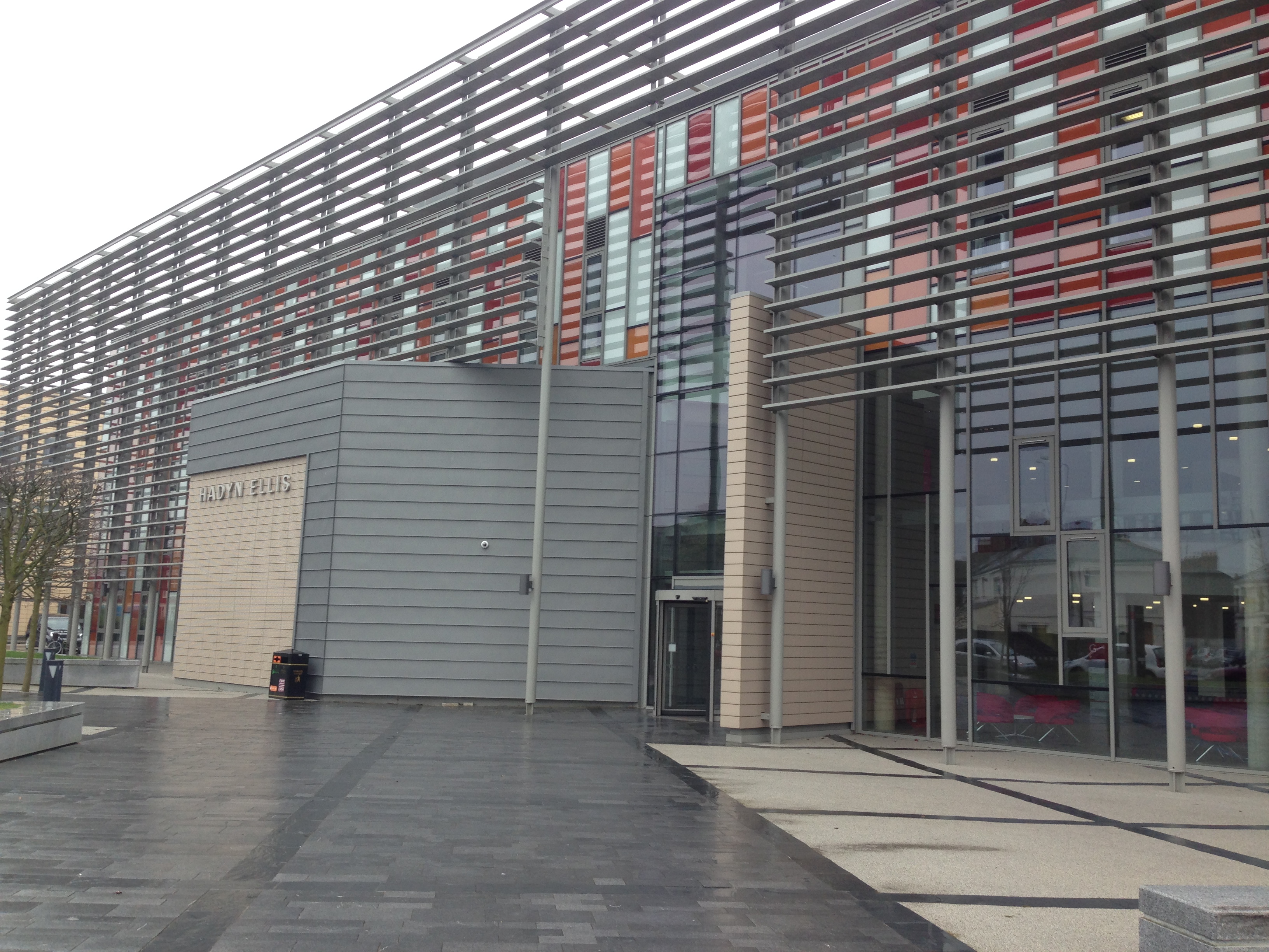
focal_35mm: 33
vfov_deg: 42.9
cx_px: 634
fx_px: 1210
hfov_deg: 55.4
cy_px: 476
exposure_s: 1/182
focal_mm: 4.12
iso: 50
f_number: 2.4
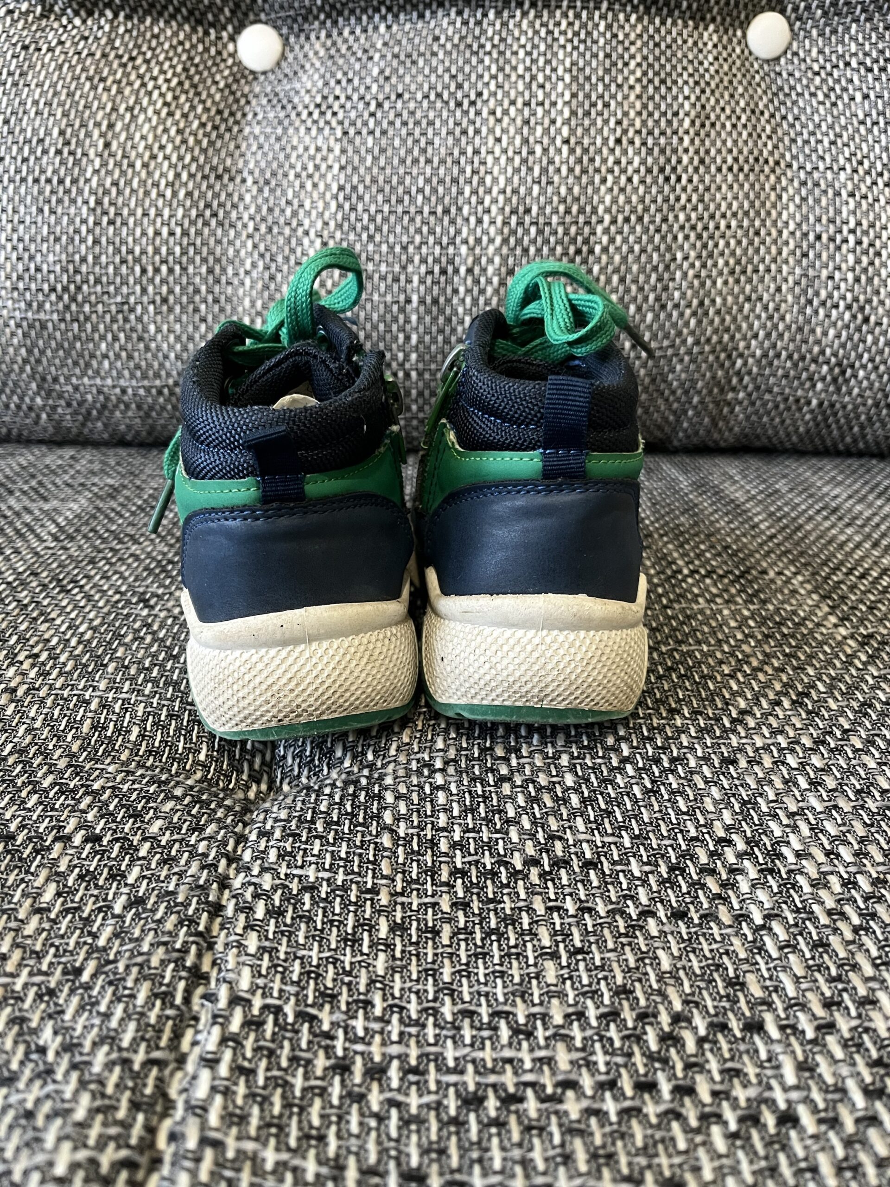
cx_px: 445
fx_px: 891
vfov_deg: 67.3
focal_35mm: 26
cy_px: 594
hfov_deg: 53.1
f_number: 1.6
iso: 400
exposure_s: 1/60
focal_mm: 5.1
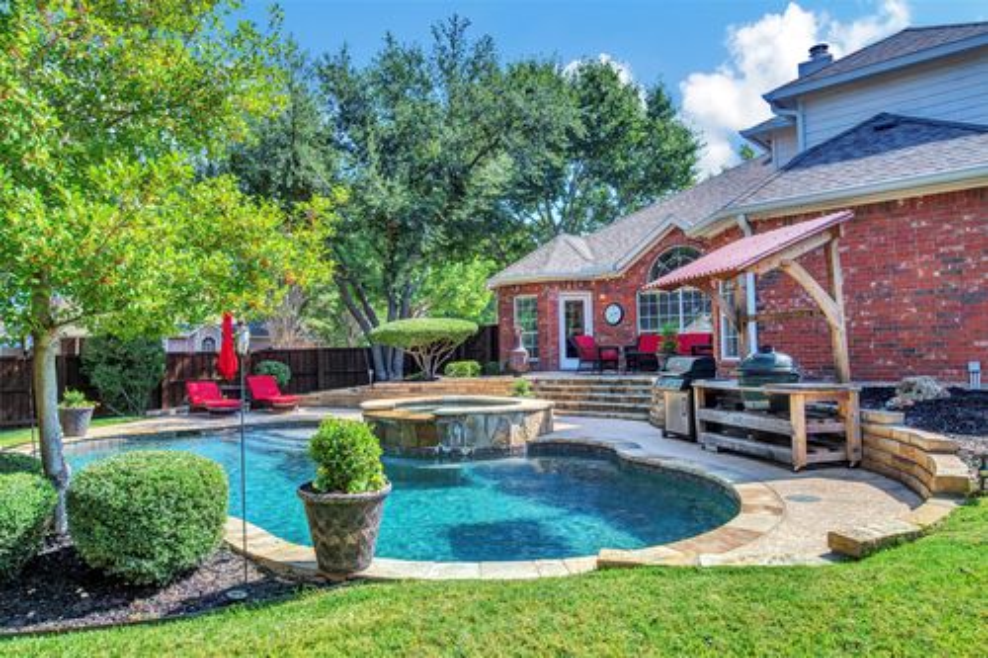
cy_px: 329
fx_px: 631
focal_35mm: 23
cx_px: 494
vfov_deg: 55.1
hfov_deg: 76.1
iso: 320
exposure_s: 1/640
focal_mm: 23
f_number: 7.1
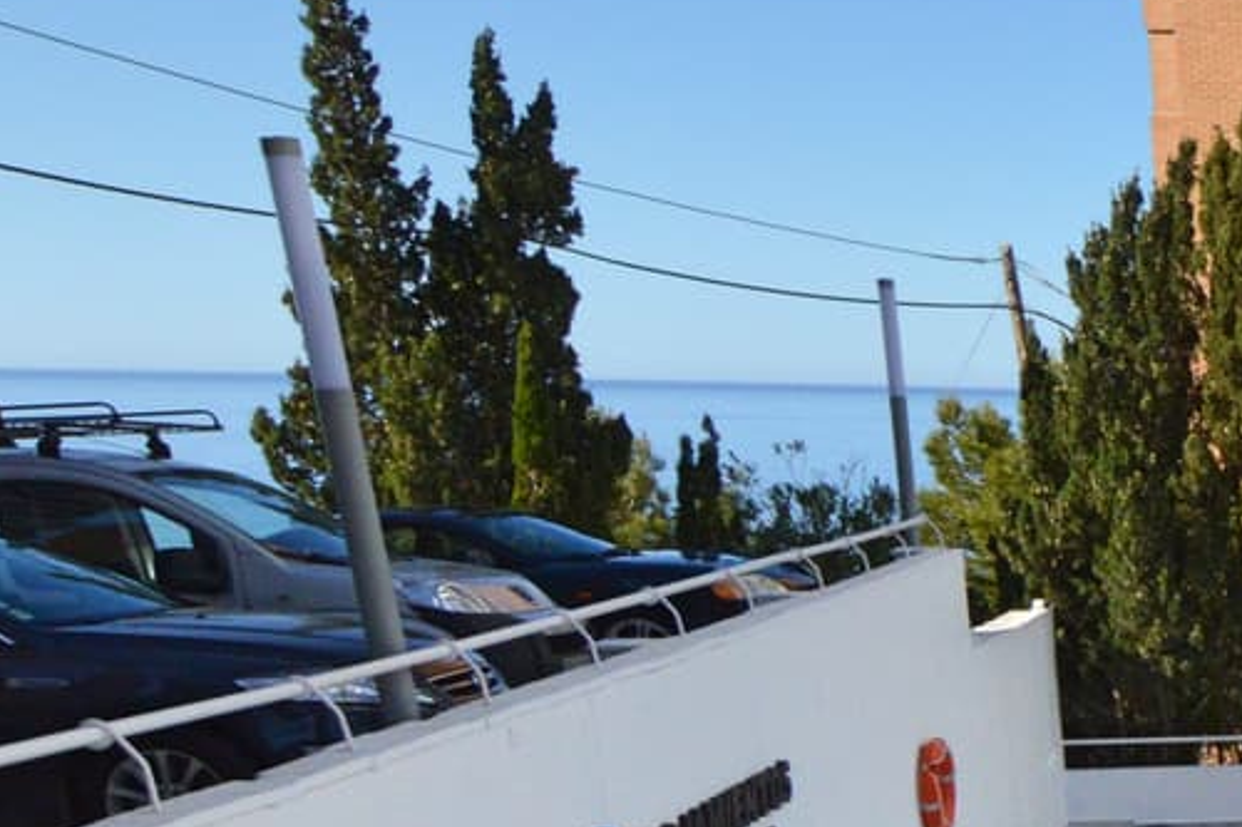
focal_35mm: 66
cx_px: 2121
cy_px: 1098
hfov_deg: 21.9
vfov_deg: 19.0
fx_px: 2276
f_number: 11
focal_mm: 11
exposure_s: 1/800
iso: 800
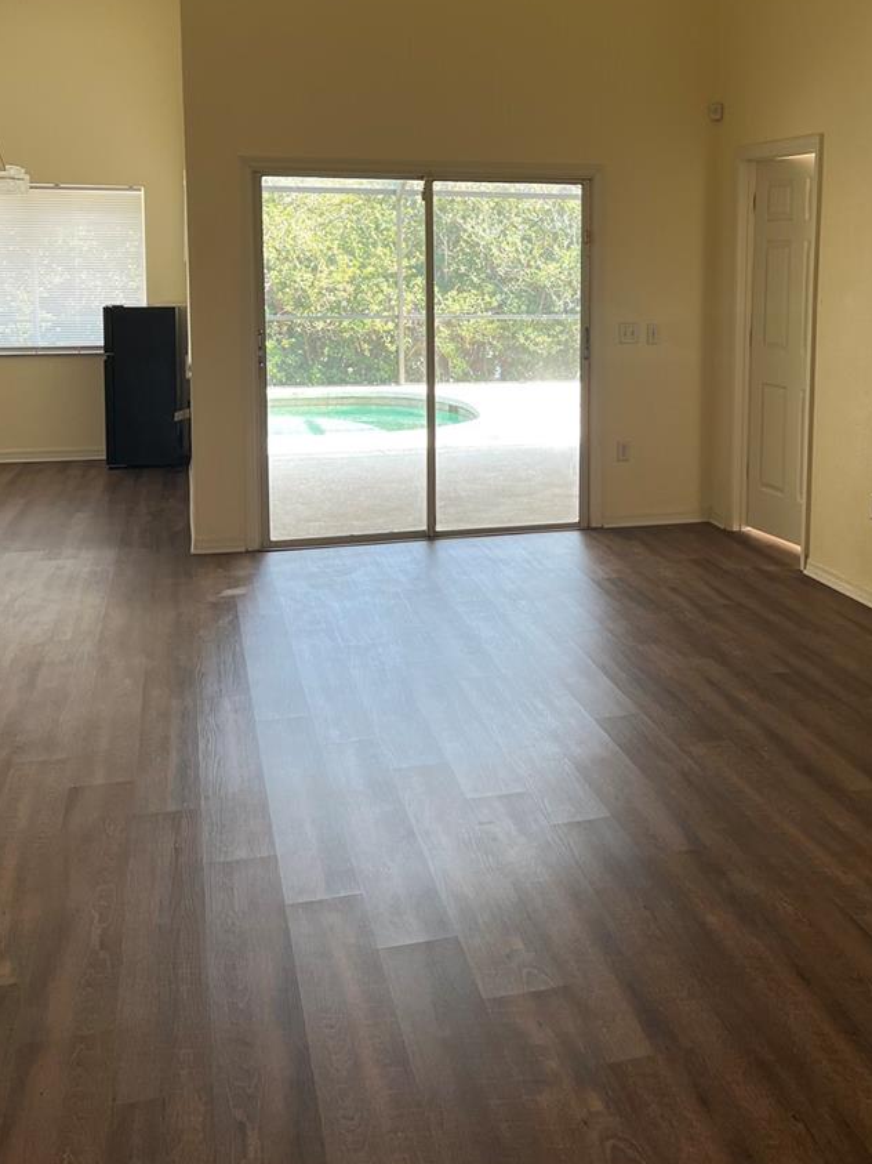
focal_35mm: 37
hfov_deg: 38.3
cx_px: 571
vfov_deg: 49.1
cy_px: 369
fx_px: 1243
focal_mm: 5.7
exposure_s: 1/120
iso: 80
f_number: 1.5
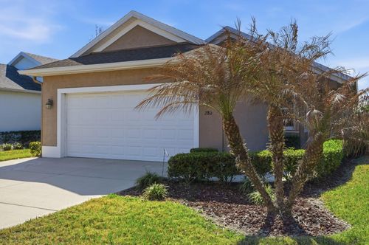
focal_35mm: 34
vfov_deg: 39.3
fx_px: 343
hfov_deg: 56.6
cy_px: 122
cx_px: 184
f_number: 4
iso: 160
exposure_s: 1/8000
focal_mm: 33.5
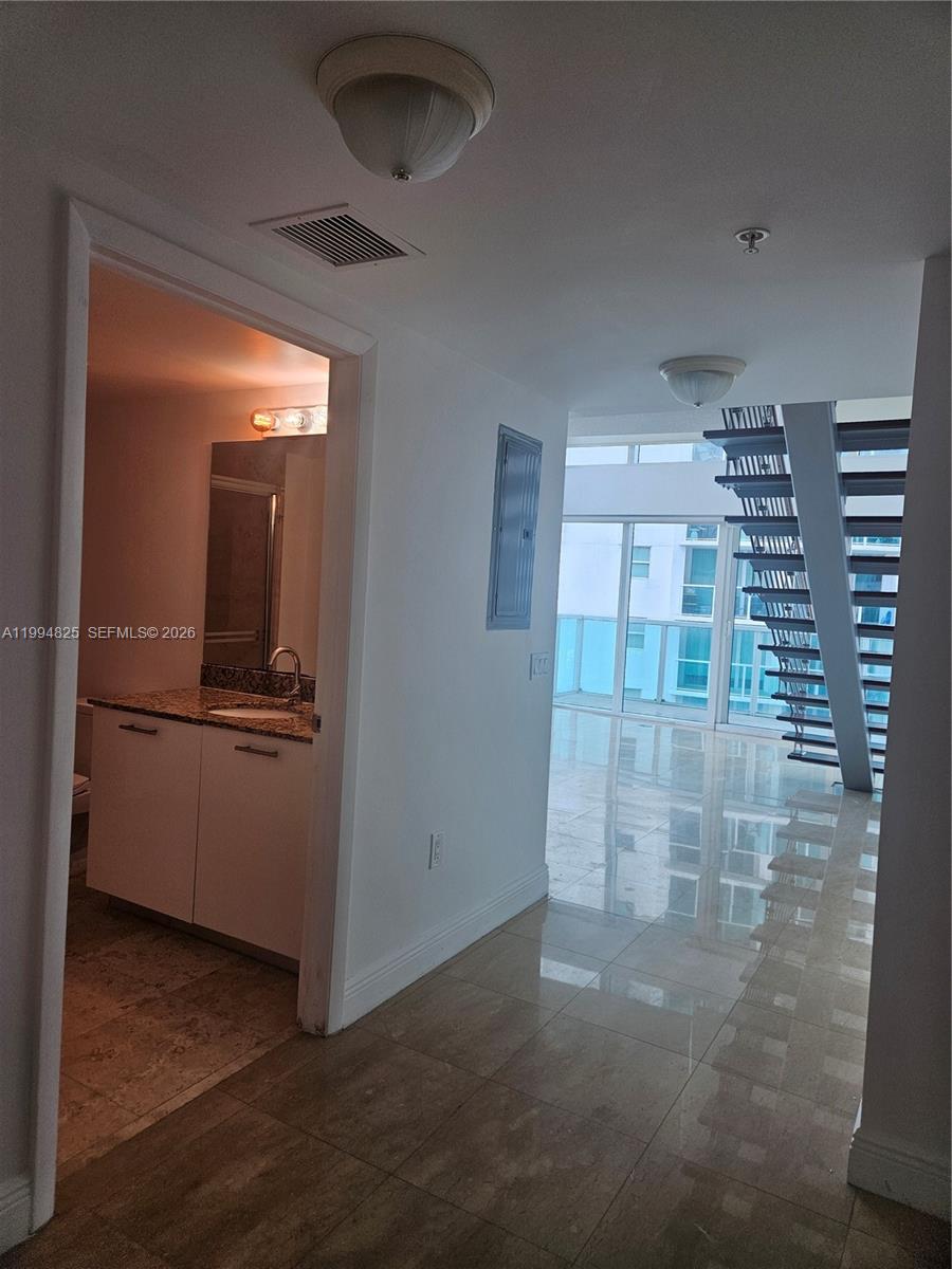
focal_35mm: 23
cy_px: 634
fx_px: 843
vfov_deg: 73.9
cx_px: 476
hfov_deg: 58.9
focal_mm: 5.4
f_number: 1.8
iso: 50
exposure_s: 1/120
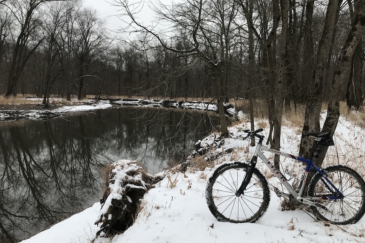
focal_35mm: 30
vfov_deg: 43.6
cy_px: 134
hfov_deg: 61.9
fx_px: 304
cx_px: 186
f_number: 1.8
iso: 20
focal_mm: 3.99
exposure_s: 1/622
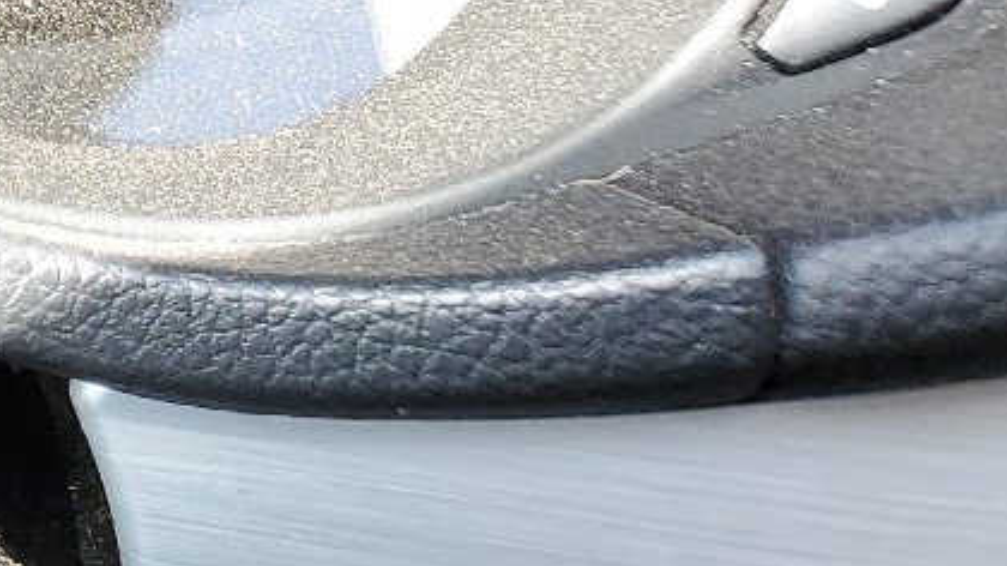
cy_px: -583
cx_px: -894
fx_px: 2883
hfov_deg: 16.2
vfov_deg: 10.3
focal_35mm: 108
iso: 50
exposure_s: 1/145
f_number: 1.5
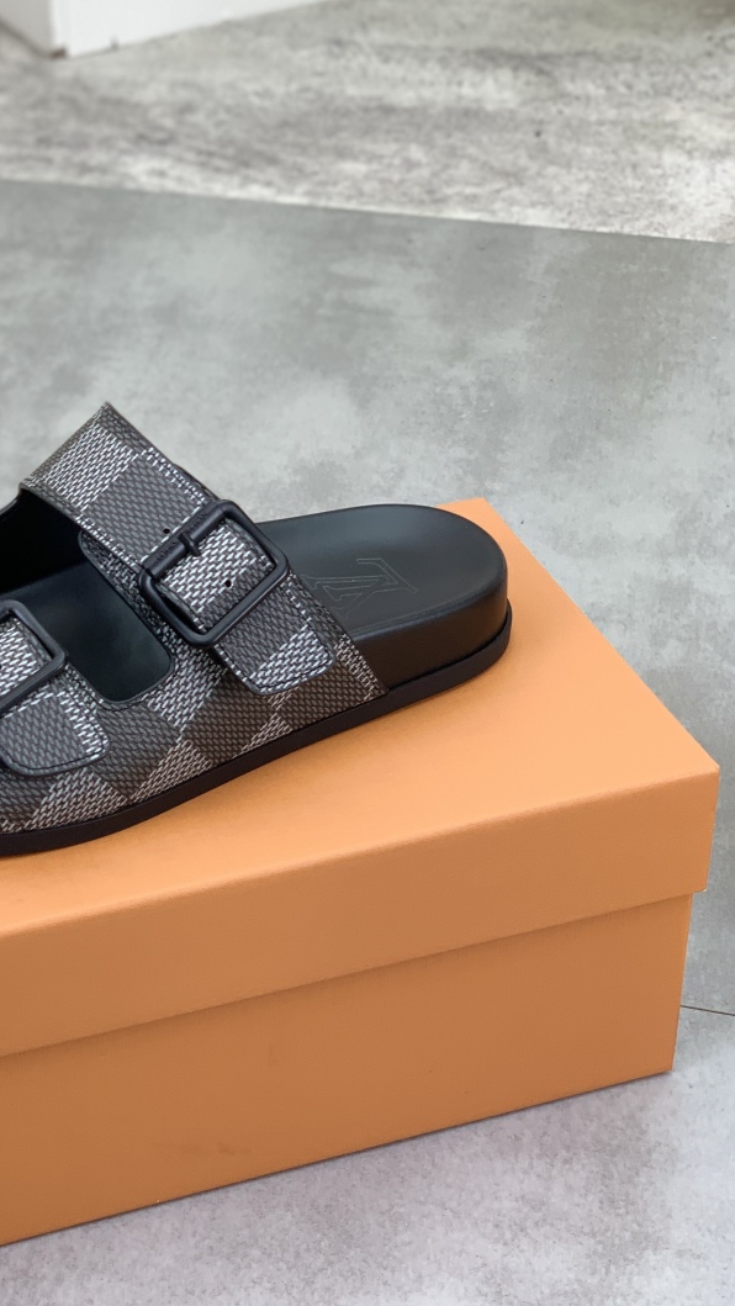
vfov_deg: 27.5
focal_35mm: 77
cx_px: 99
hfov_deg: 15.5
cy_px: 561
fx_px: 2667
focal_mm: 6
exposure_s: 1/100
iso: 25
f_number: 2.4
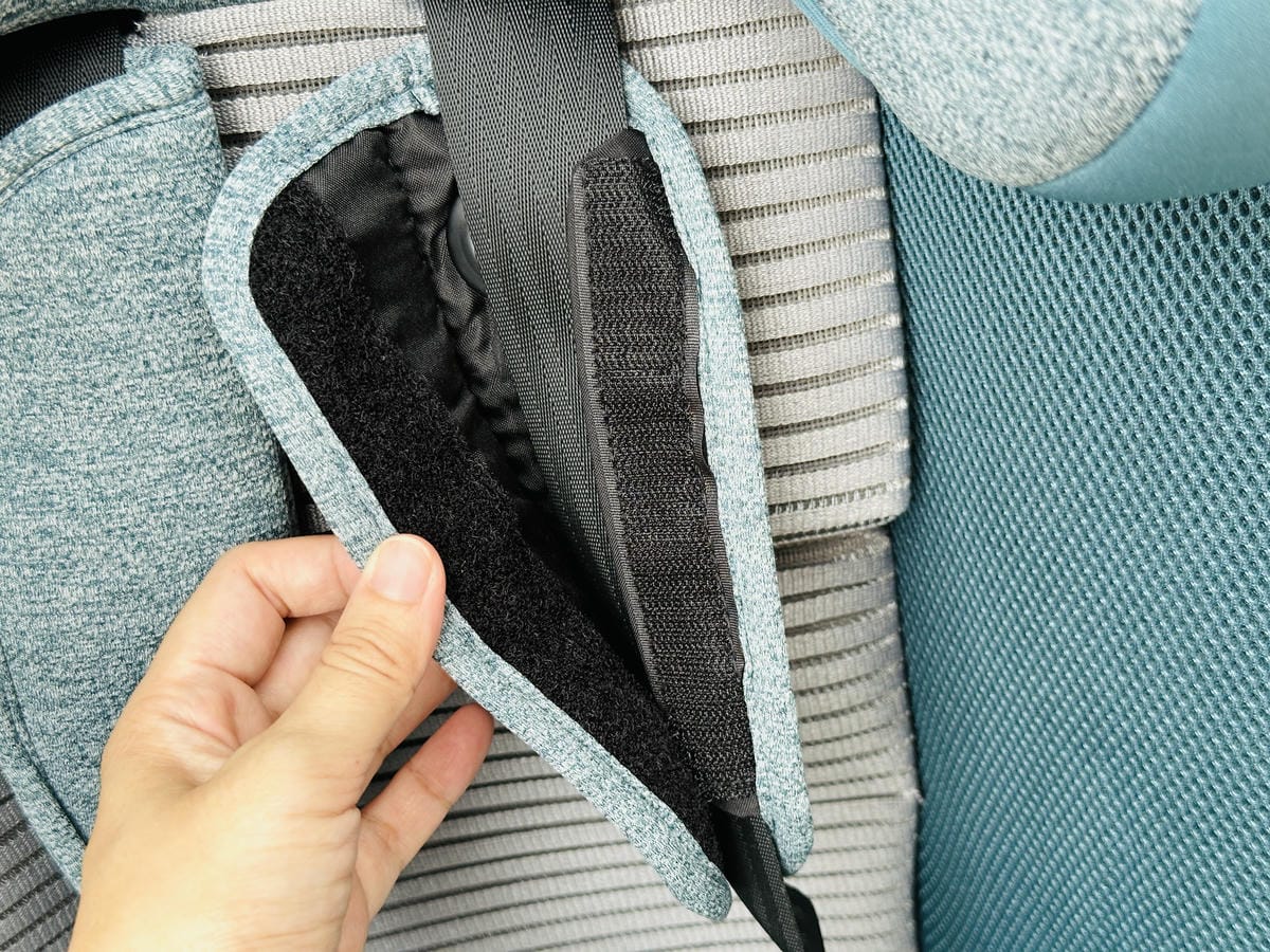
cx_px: 635
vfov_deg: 30.3
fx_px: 1761
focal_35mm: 48
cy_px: 476
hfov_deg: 39.7
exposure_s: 1/60
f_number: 1.78
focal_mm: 6.86
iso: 160
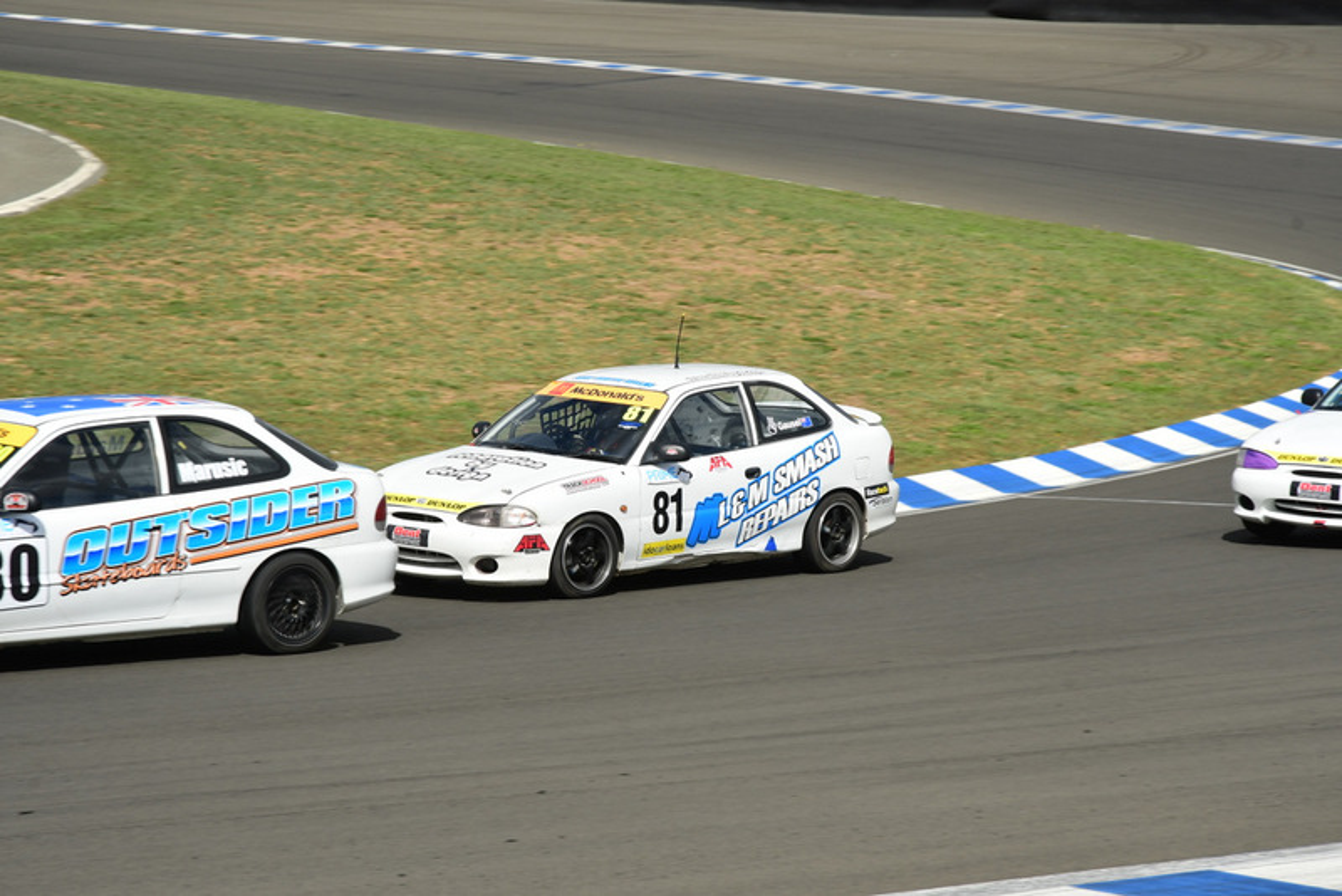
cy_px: 448
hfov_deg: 17.1
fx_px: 4475
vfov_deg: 11.4
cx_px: 671
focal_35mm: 120
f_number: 11
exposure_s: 1/400
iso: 200
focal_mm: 80
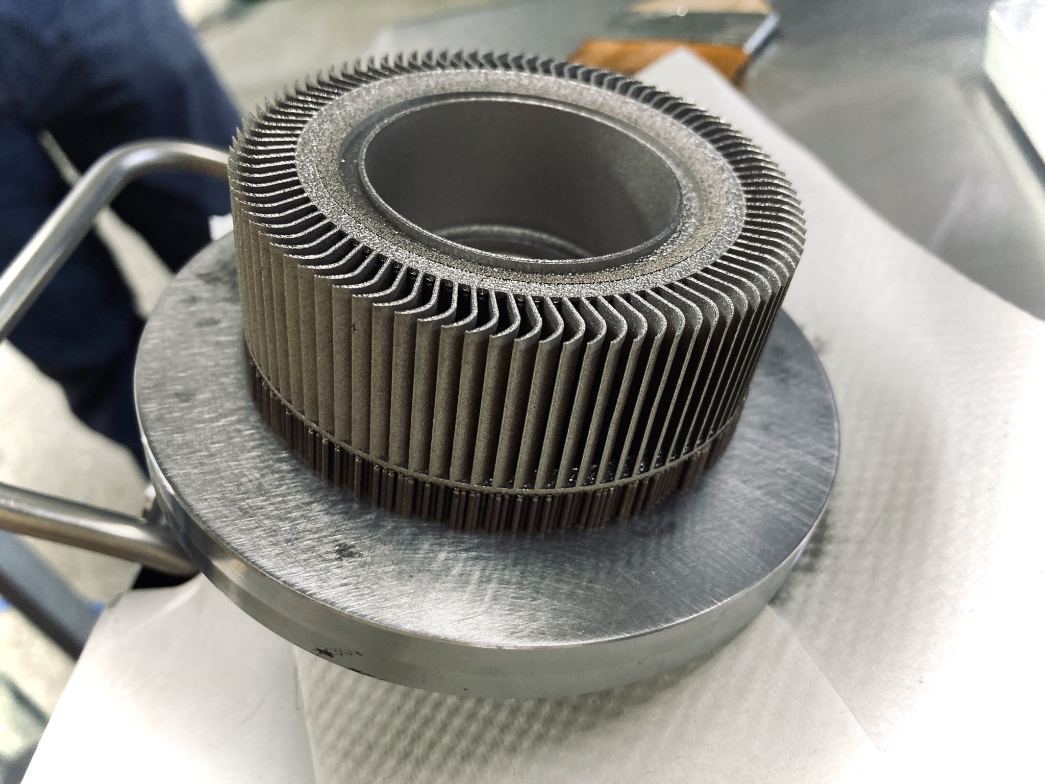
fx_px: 845
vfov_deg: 49.7
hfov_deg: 63.4
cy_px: 392
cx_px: 522
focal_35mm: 28
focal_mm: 3.99
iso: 125
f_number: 1.8
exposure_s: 1/60
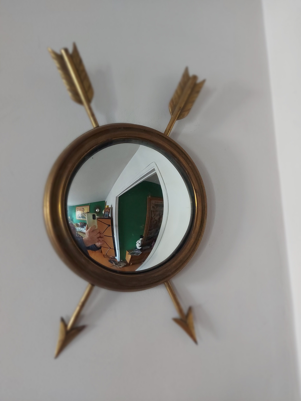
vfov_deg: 71.6
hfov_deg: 56.8
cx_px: 150
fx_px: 278
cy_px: 200
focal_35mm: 24
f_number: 1.8
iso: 250
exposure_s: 1/30
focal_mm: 5.23
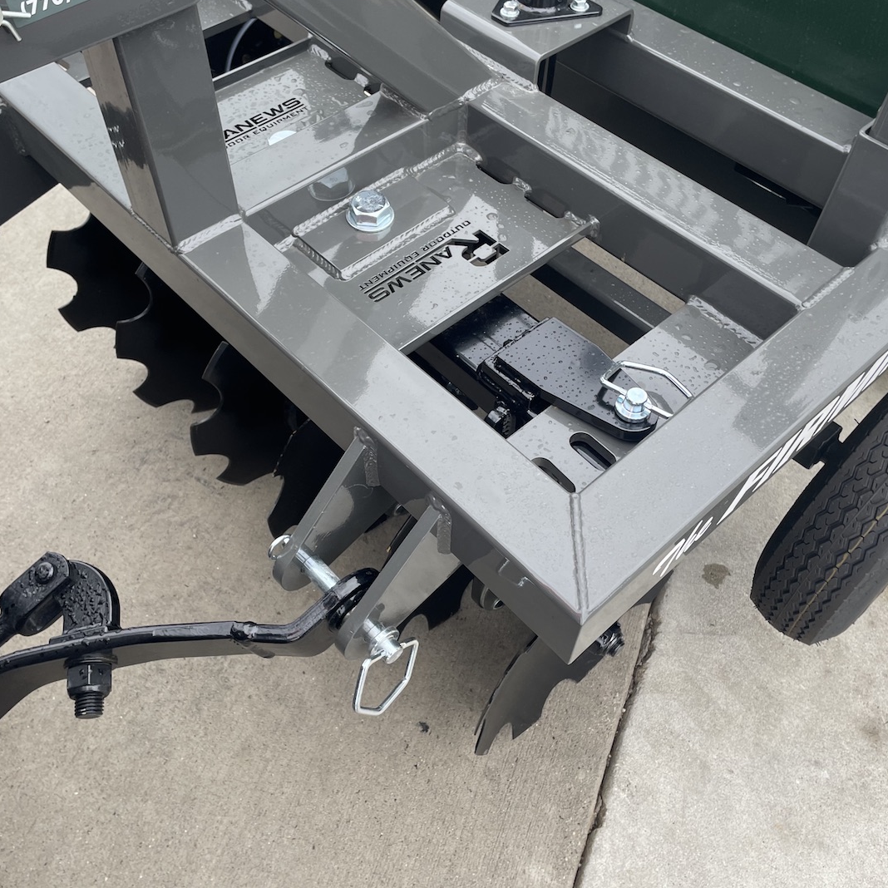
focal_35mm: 31
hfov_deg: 52.5
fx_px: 900
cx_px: 411
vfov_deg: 52.5
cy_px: 446
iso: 32
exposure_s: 1/140
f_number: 1.6
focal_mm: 4.2
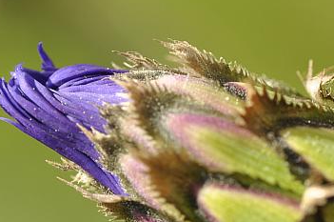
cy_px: 167
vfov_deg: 5.7
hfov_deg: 8.6
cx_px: 189
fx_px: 2228
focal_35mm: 240
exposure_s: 1/250
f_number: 10
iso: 200
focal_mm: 55
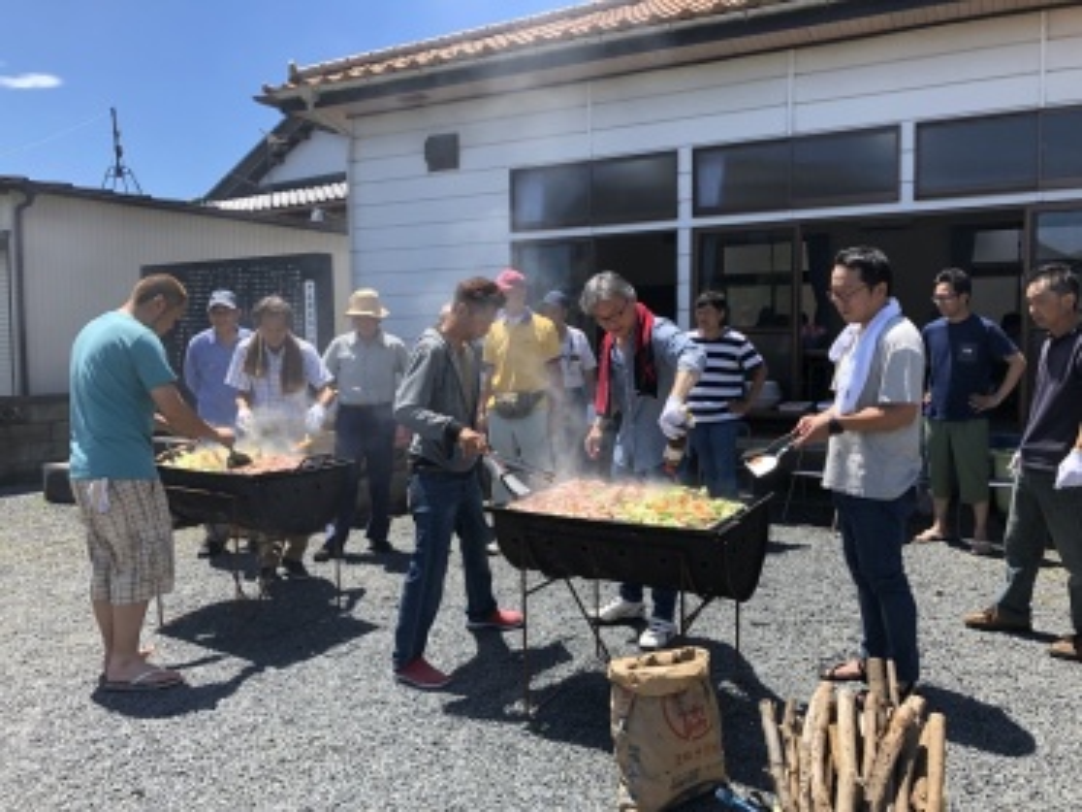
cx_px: 541
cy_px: 406
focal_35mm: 28
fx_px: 875
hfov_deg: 63.4
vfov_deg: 49.7
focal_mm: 3.99
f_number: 1.8
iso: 20
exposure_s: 1/1033
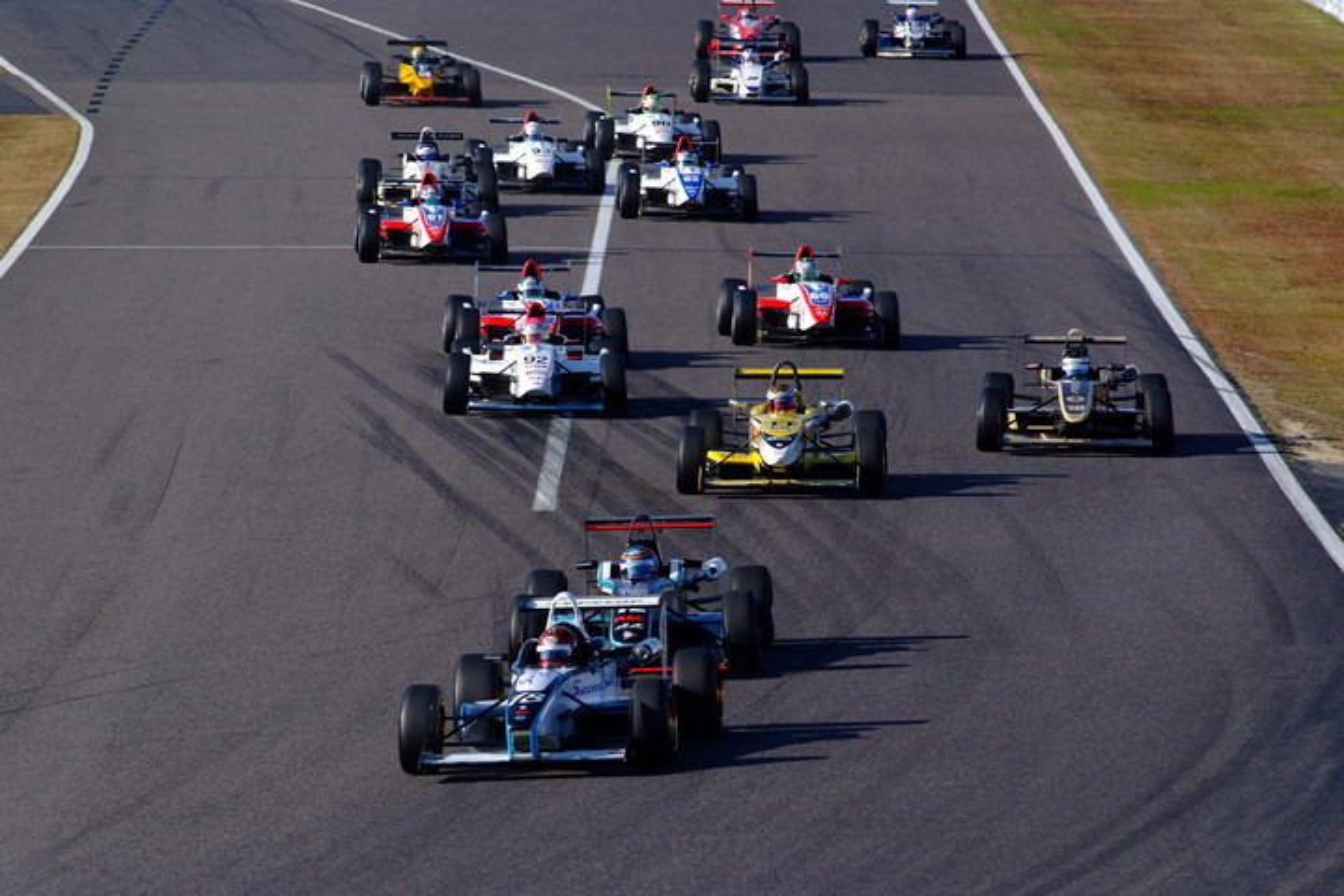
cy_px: 448
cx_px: 672
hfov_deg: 4.6
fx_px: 16799
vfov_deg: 3.1
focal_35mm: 450
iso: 200
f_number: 8
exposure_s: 1/500
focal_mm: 300
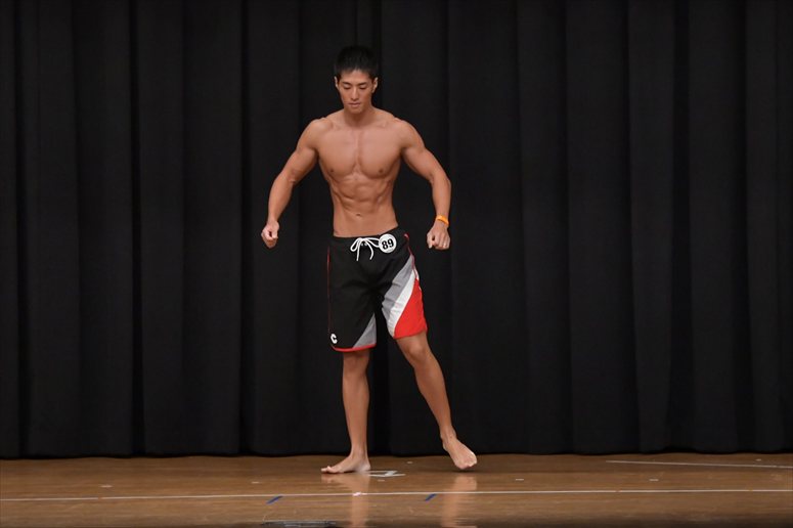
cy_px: 264
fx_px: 5284
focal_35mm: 240
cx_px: 396
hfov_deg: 8.6
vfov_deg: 5.7
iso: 6400
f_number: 5.6
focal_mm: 160
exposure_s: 1/400
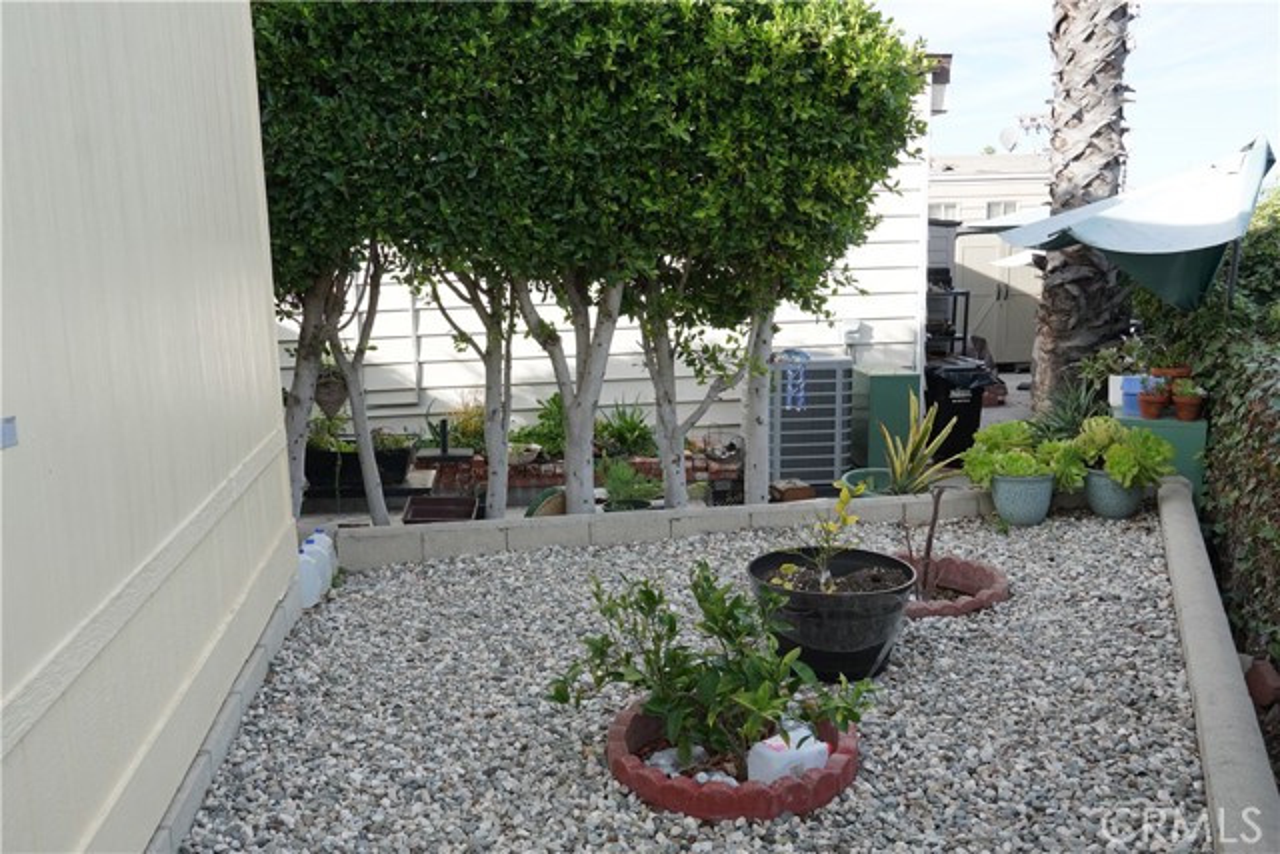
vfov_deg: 41.7
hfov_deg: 59.5
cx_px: 640
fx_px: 1120
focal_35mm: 32
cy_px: 427
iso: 100
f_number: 7.1
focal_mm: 21
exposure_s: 1/100
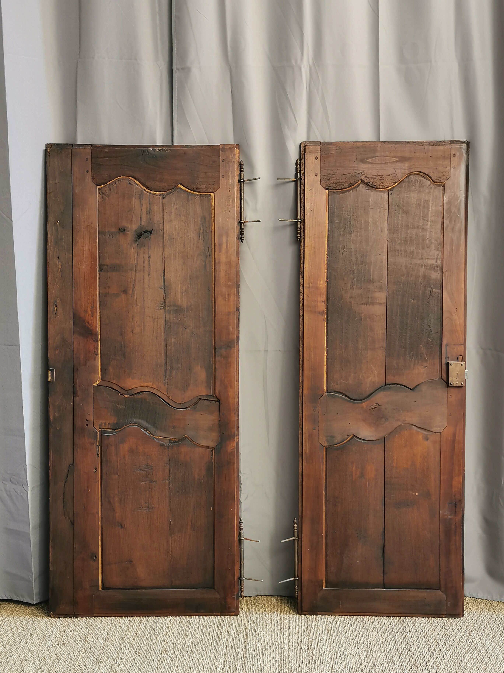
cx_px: 252
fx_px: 777
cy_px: 336
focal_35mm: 40
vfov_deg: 46.8
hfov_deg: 36.0
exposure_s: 1/100
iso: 100
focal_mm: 5.58
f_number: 1.8
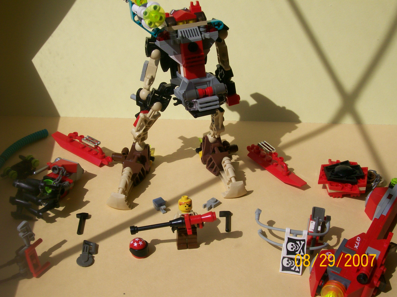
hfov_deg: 34.3
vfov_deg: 26.1
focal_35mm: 56
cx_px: 198
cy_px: 148
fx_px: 642
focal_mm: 9.4
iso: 80
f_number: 6
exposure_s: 1/433
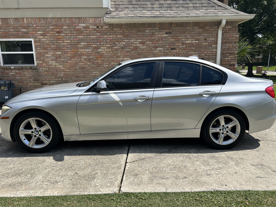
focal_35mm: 26
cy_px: 104
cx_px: 138
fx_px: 207
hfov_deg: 67.3
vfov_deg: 53.1
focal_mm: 5.7
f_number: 1.5
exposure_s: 1/4274
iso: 50
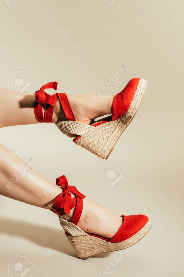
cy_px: 128
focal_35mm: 59
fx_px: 452
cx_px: 102
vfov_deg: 33.9
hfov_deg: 23.0
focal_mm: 50
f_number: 9
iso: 100
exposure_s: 1/160
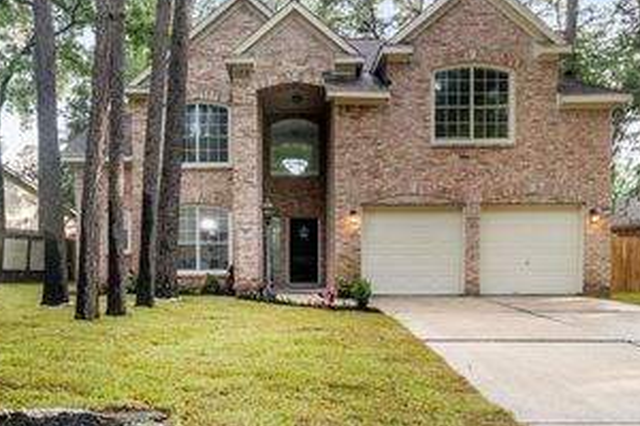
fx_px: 533
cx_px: 297
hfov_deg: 61.9
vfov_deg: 43.4
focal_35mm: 30
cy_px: 255
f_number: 9
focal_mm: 18
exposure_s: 1/20
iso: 800
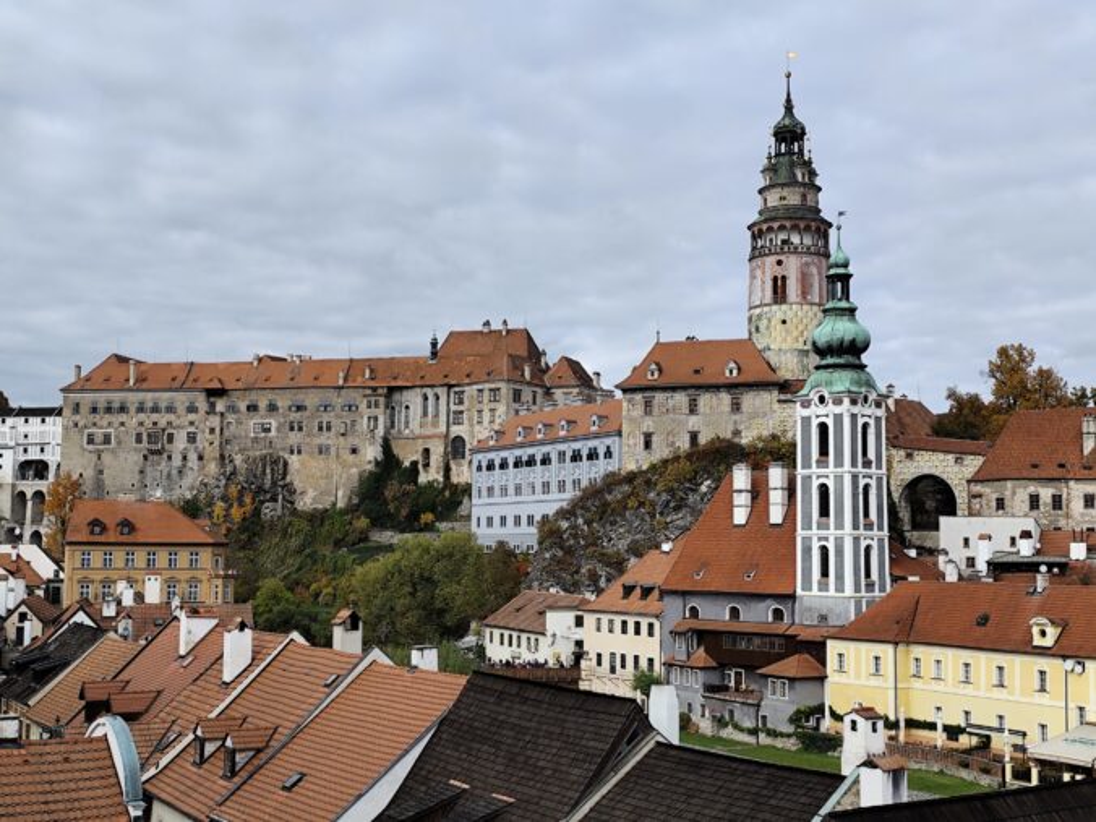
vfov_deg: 31.5
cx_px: 548
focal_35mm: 46
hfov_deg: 41.2
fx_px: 1456
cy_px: 411
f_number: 1.65
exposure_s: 1/753
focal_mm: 6.19
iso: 50
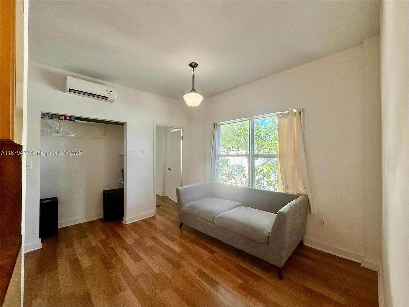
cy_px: 154
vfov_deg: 85.7
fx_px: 165
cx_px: 204
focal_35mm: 14
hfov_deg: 102.1
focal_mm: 2.22
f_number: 2.2
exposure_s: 1/120
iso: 160
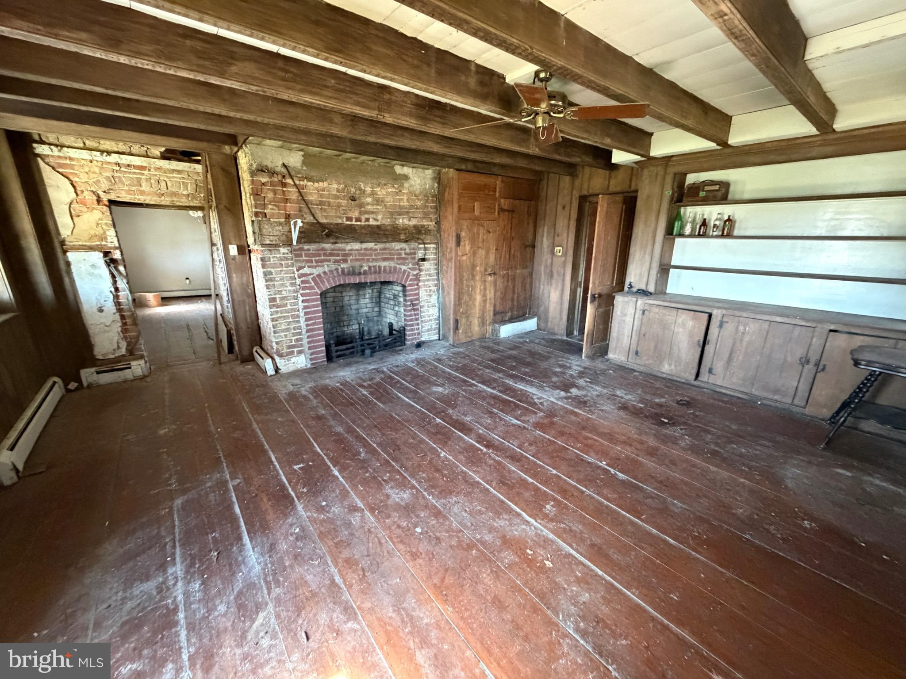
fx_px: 366
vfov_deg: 85.7
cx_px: 453
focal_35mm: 14
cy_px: 340
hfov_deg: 102.1
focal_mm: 2.22
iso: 1250
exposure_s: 1/60
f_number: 2.2
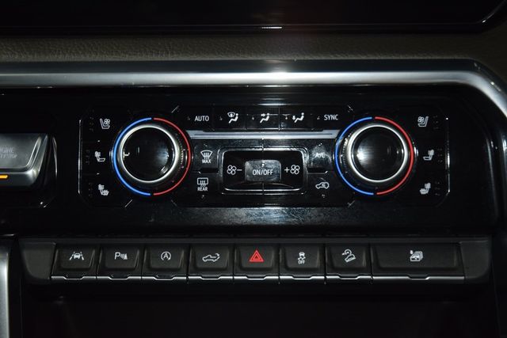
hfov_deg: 35.0
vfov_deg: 23.8
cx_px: 254
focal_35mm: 57
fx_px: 803
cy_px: 169
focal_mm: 38
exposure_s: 1/30
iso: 640
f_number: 4.2
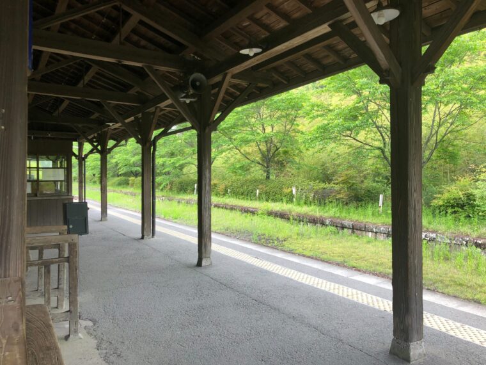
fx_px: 393
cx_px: 243
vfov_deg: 49.7
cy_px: 182
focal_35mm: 28
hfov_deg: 63.4
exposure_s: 1/120
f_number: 1.8
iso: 20
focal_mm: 4
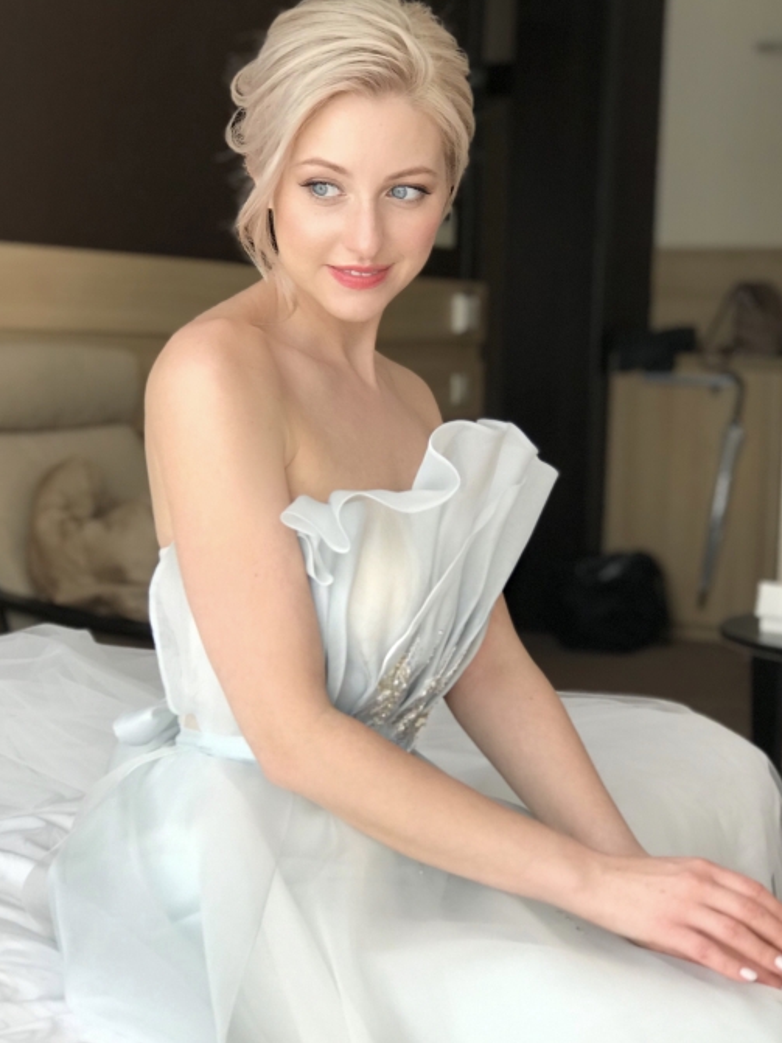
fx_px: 2049
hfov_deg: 21.6
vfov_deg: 28.6
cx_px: 410
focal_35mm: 68
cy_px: 549
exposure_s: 1/100
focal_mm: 6.6
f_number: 2.8
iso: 32
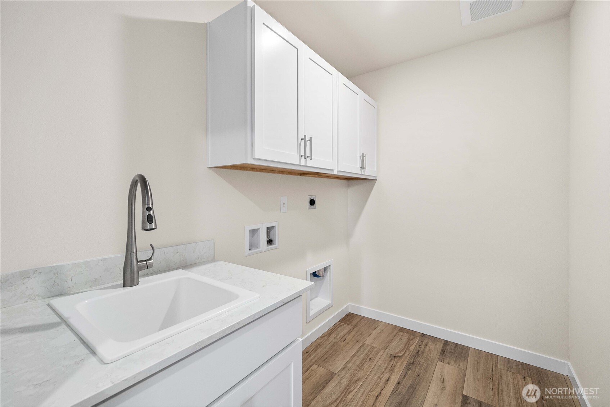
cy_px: 204
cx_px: 305
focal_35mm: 14
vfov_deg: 81.3
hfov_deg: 104.2
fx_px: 237
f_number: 7.1
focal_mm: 14
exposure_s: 1/60
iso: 320
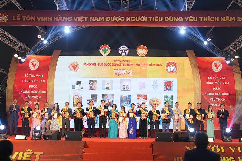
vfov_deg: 21.9
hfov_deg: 32.4
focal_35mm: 62
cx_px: 121
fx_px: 417
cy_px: 80
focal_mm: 62
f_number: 2.8
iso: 500
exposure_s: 1/160
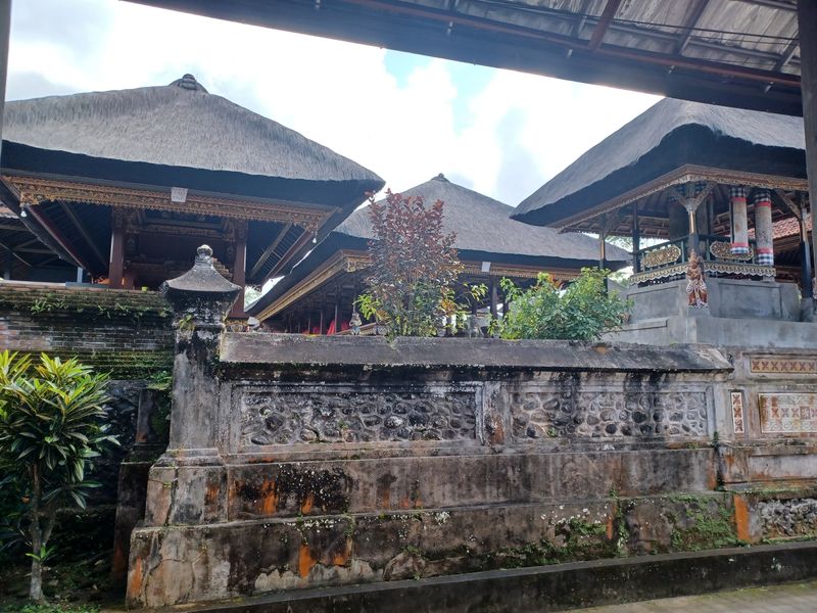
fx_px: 590
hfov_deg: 69.4
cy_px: 306
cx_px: 408
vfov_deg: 54.9
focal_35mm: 25
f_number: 1.8
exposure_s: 1/100
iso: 40
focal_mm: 4.6
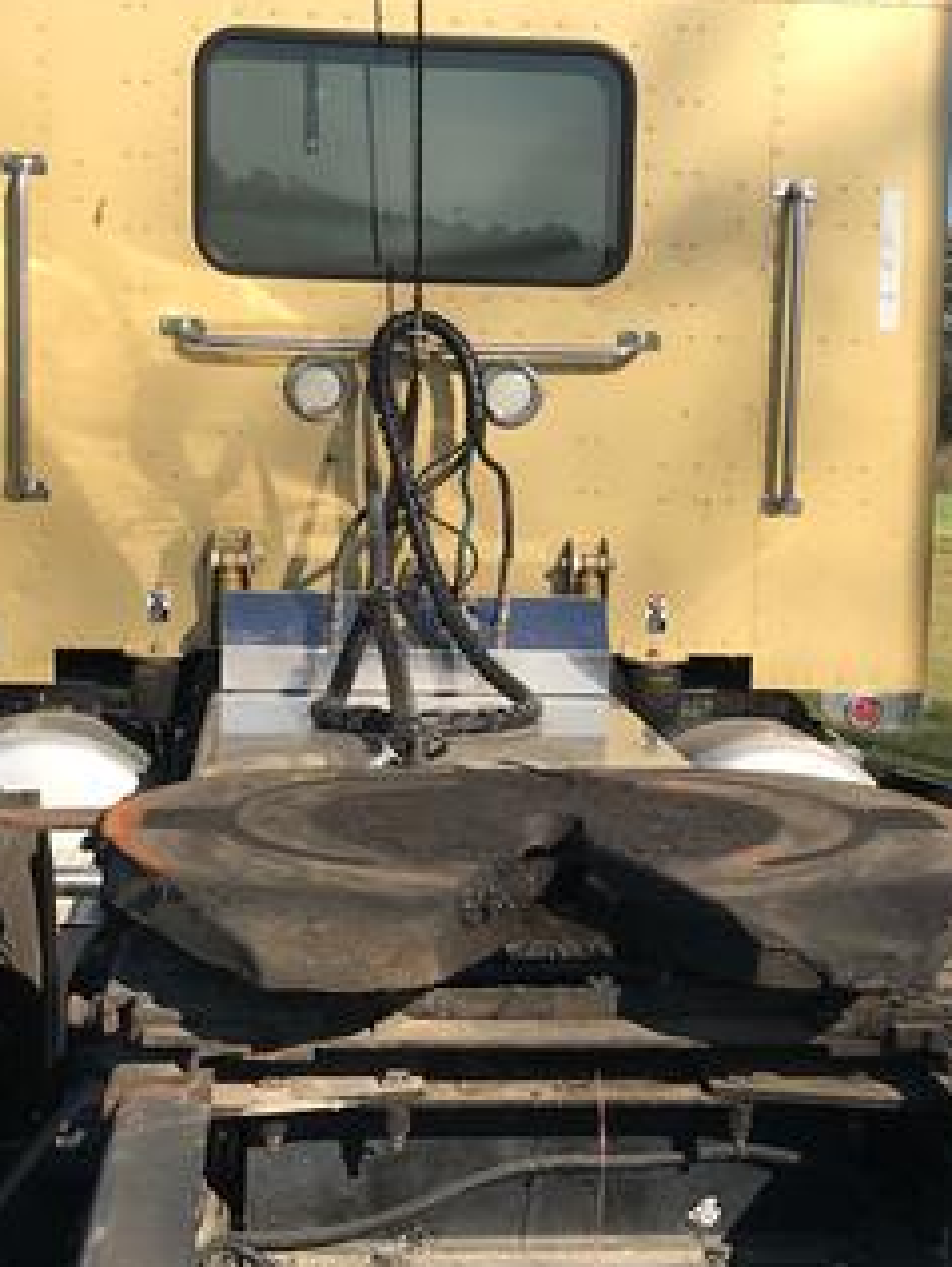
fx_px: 2417
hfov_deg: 22.3
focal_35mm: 66
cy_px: 681
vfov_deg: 29.4
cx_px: 536
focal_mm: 3.99
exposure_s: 1/2283
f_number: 1.8
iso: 20
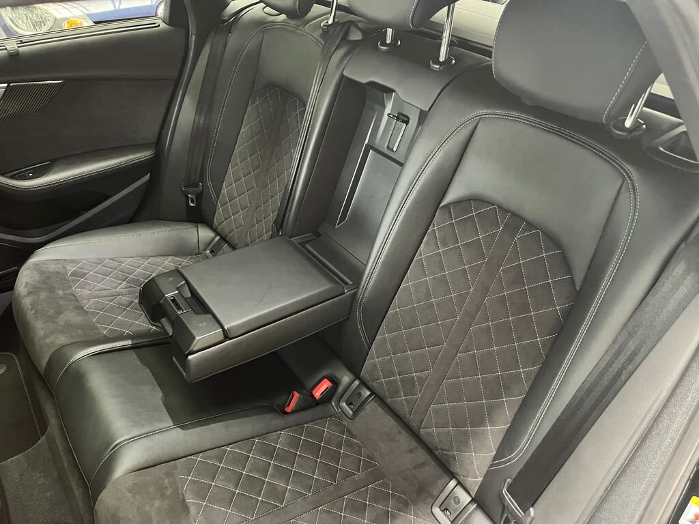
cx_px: 350
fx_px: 525
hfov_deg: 67.3
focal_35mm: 26
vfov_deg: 53.1
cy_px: 262
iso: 640
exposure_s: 1/30
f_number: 1.6
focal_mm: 5.1
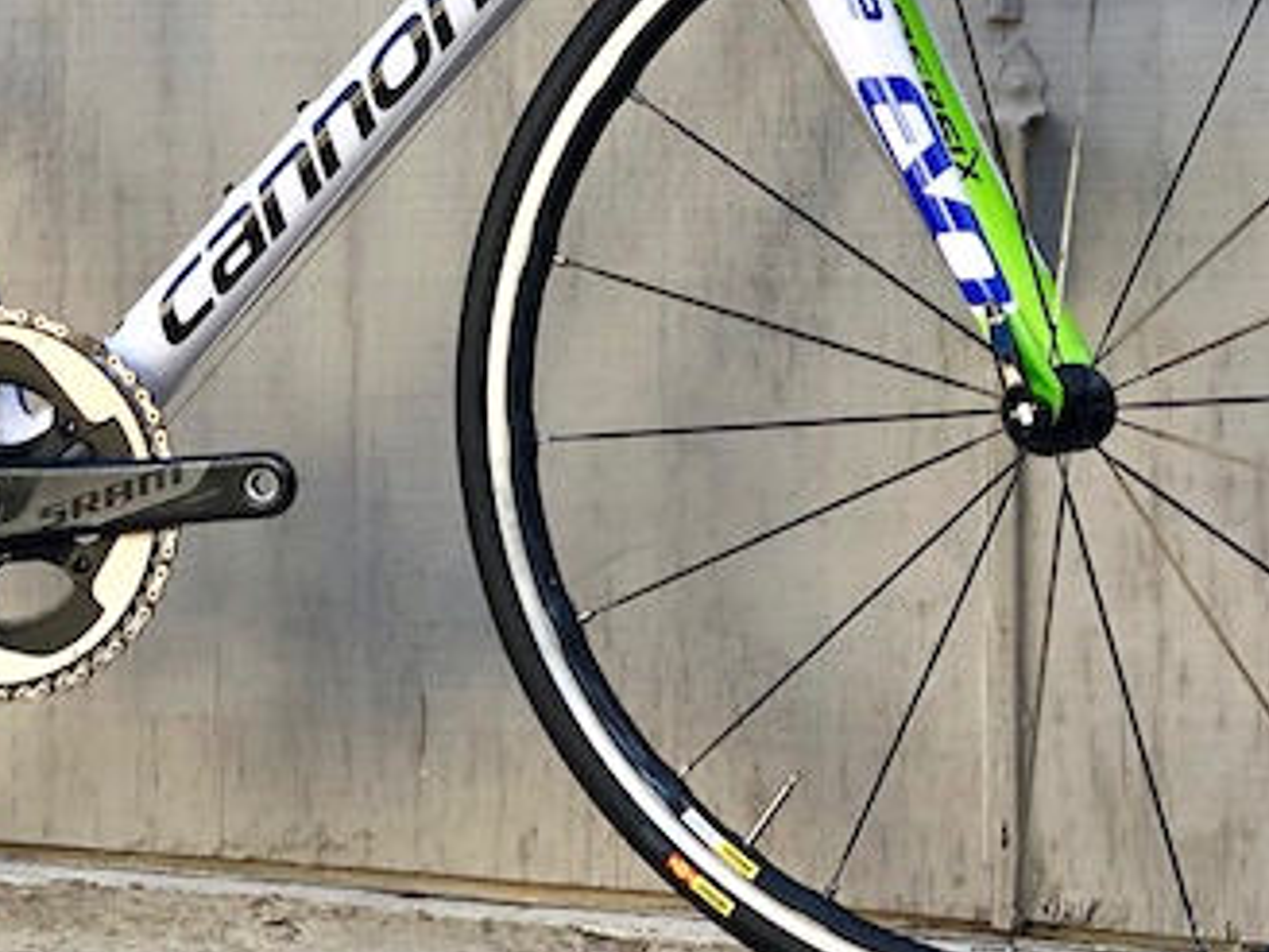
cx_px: 352
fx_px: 4656
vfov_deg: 11.6
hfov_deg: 15.5
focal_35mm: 127
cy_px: 39
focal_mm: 6
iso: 25
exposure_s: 1/120
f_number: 2.4
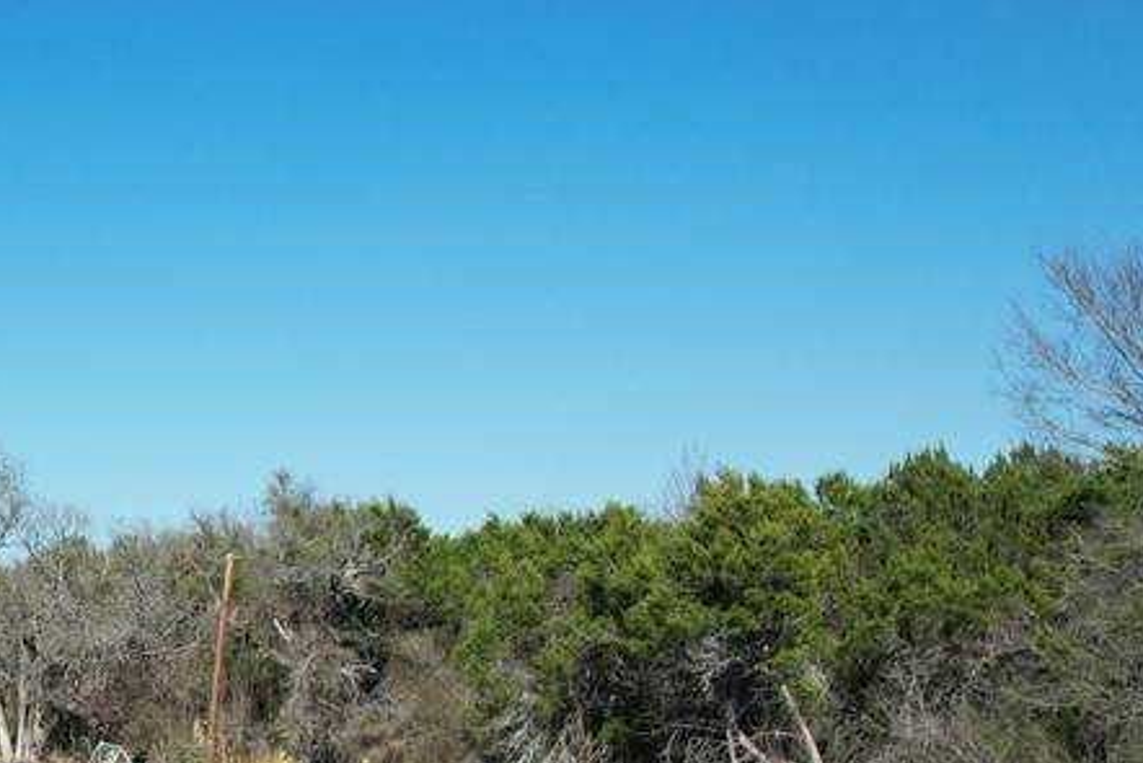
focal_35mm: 54
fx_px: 1715
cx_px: -98
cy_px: 644
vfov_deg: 24.5
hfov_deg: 32.6
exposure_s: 1/1600
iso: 100
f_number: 2.8
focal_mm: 8.38
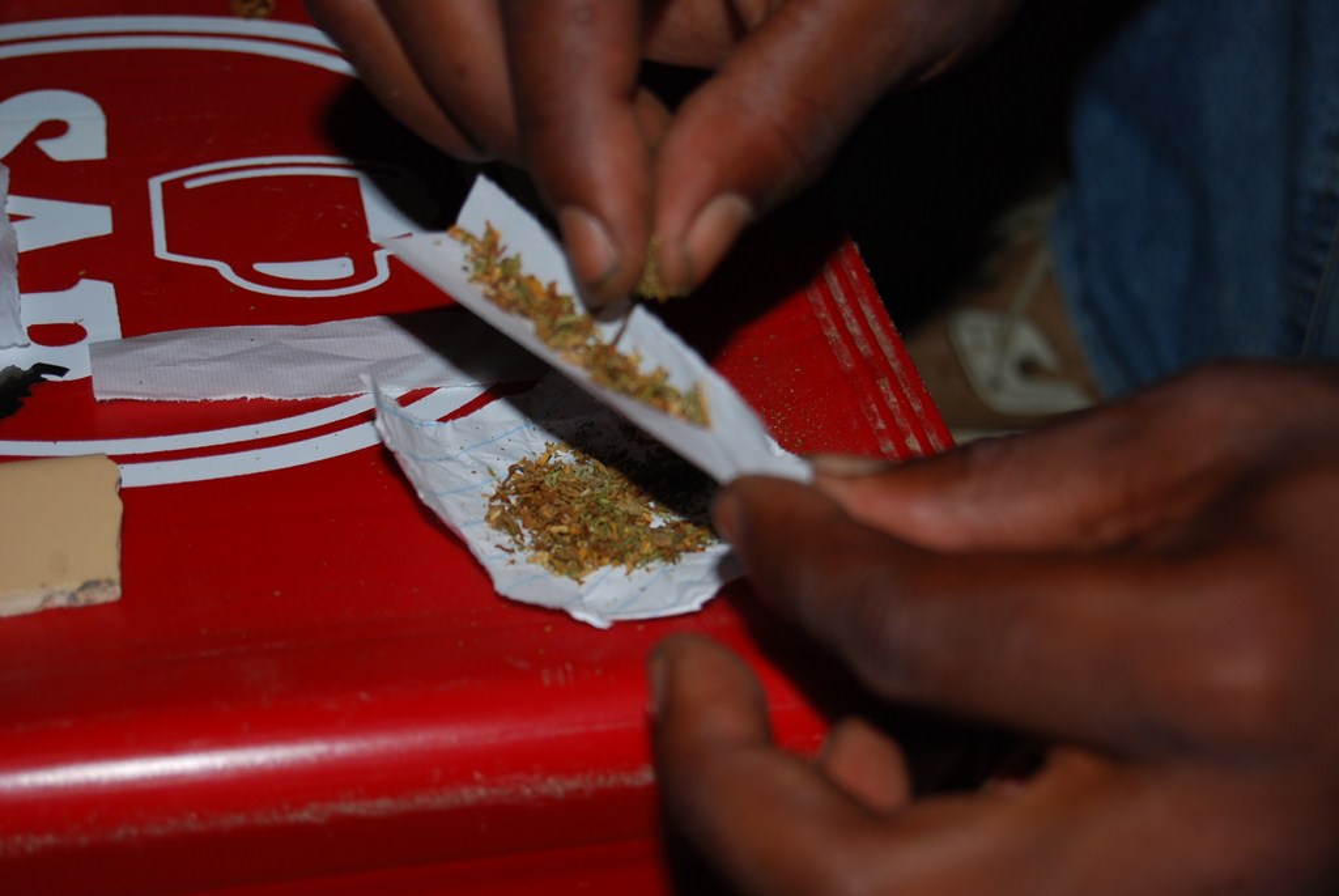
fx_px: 3072
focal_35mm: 82
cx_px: 670
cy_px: 448
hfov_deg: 24.6
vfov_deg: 16.6
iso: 200
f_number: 5.6
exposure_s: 1/60
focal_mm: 55
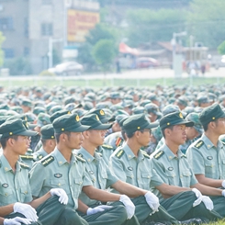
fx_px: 1794
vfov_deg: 7.2
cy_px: 121
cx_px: -18
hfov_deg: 7.1
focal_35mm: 244
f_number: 4
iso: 2500
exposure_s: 1/3200
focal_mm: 117
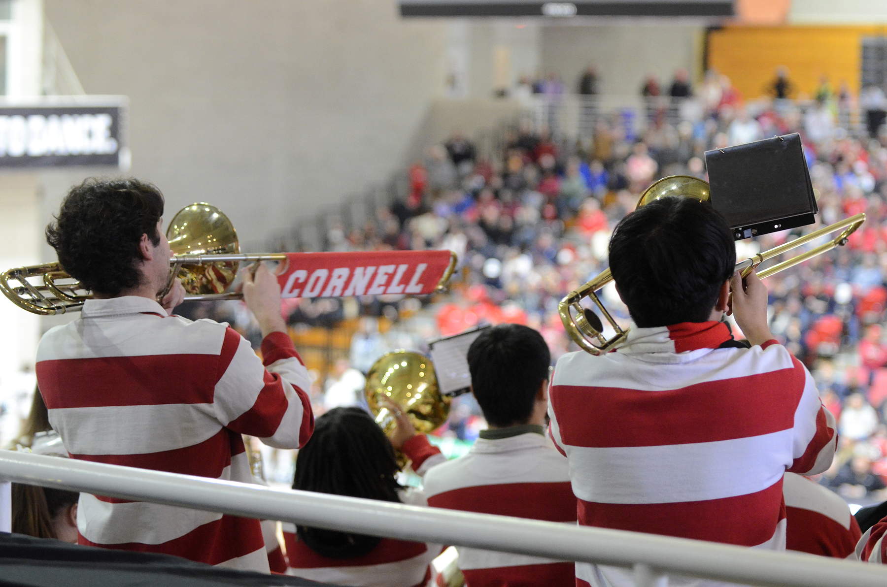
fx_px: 2766
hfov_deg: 18.2
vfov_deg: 12.1
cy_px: 294
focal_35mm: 112
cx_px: 444
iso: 2500
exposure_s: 1/160
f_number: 3.2
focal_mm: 75
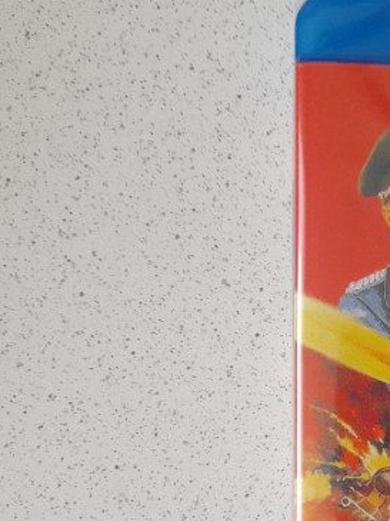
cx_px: 464
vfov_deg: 34.3
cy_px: 379
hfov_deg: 24.2
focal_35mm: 55
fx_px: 826
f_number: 2
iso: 160
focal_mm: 4.6
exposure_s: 1/60
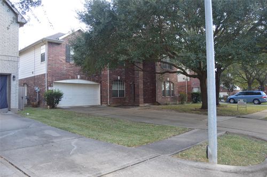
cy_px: 88
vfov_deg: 47.8
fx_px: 200
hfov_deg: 67.4
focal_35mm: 27
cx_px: 134
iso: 160
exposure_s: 1/125
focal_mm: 18
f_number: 4
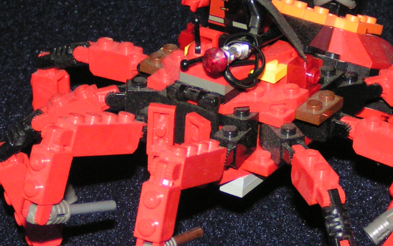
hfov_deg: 9.7
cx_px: 270
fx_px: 2313
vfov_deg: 6.1
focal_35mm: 216
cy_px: 85
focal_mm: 15.9
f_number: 3.5
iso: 200
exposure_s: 1/125
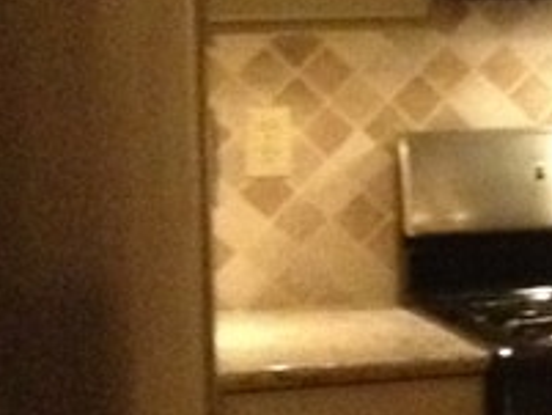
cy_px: 124
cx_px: 1322
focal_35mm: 232
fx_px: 3702
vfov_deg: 6.4
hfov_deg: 7.9
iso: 800
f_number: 2.4
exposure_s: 1/15
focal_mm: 4.28
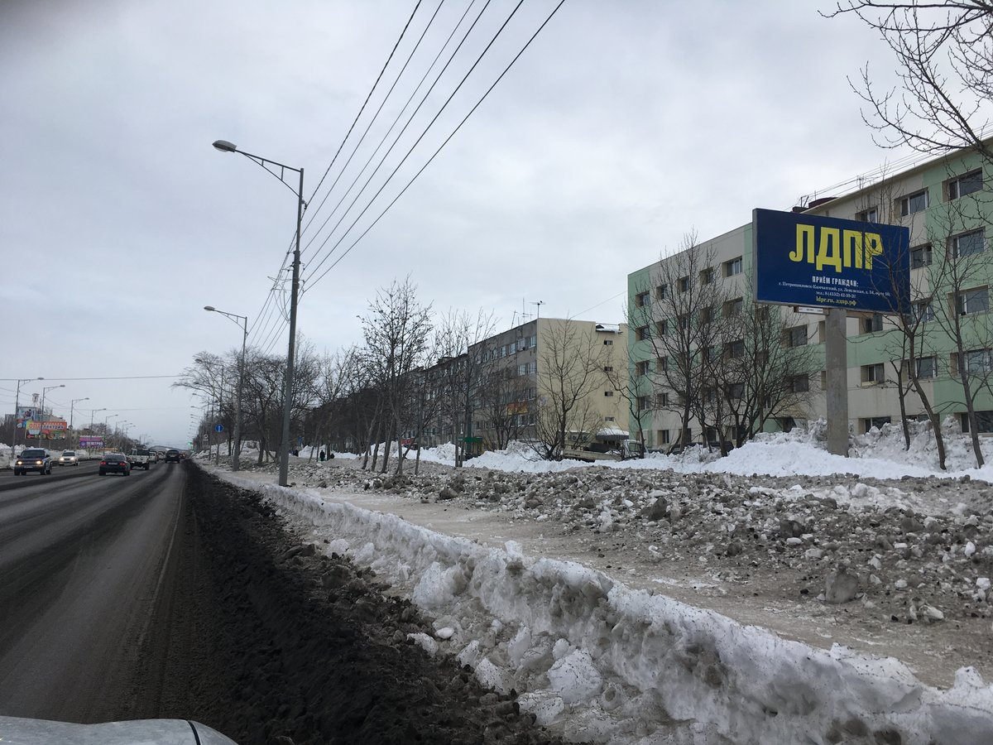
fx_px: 832
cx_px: 496
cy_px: 372
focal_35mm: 29
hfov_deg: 61.7
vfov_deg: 48.2
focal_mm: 4.15
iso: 25
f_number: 2.2
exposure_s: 1/950
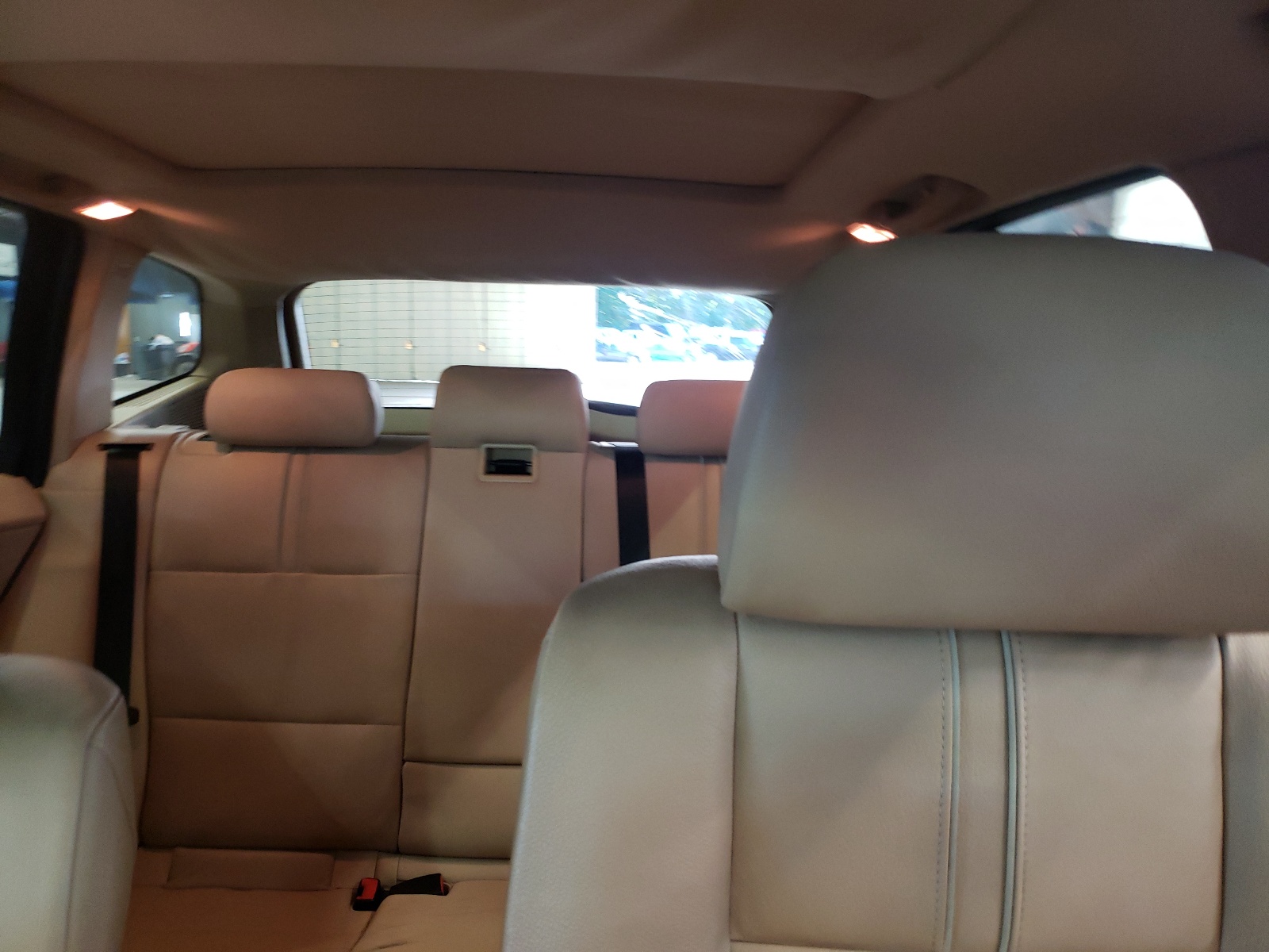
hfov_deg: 67.3
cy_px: 476
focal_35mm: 26
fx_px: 953
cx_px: 634
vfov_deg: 53.1
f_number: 1.5
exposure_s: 1/30
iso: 271
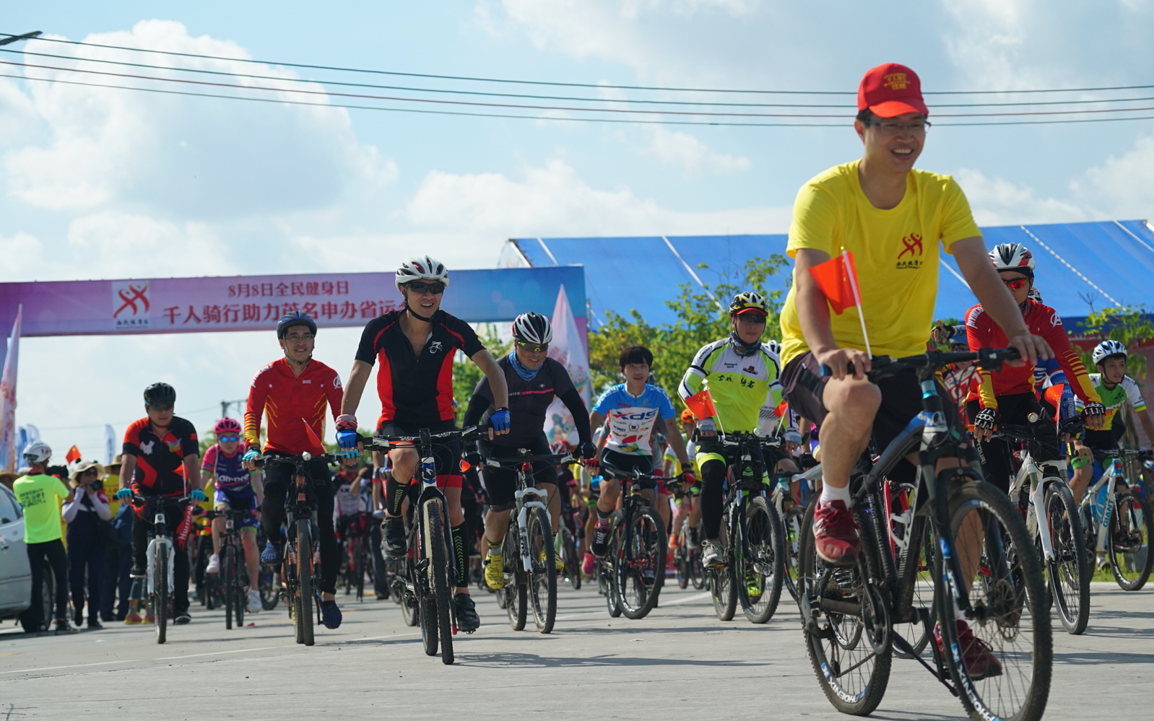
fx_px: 3114
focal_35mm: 99
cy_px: 372
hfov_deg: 21.0
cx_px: 577
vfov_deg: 13.2
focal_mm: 96
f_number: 5.6
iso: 800
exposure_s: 1/1600
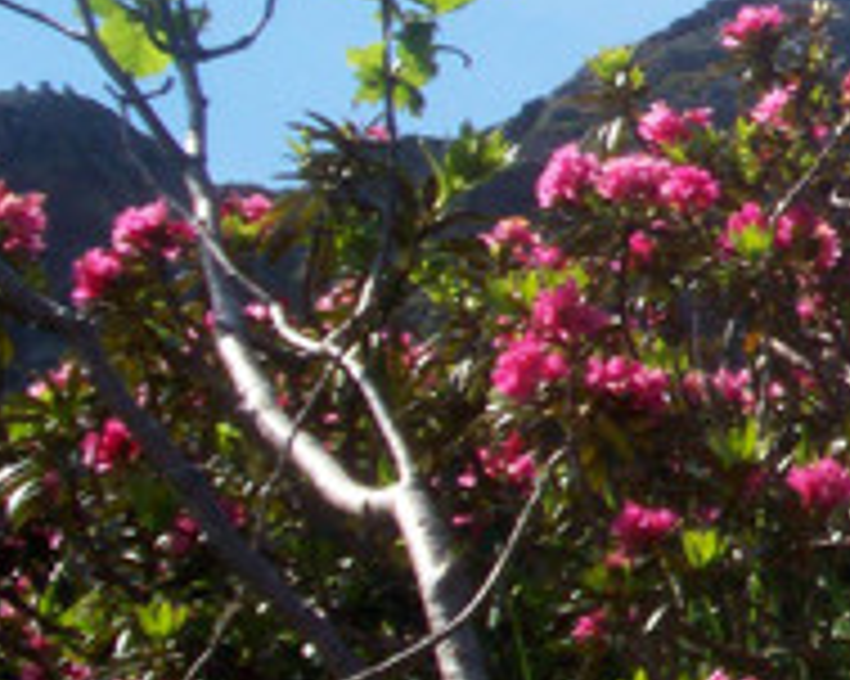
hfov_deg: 11.6
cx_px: 1713
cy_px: 63
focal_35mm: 149
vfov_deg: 10.3
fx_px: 3746
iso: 100
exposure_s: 1/435
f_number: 4.5
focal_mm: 5.9
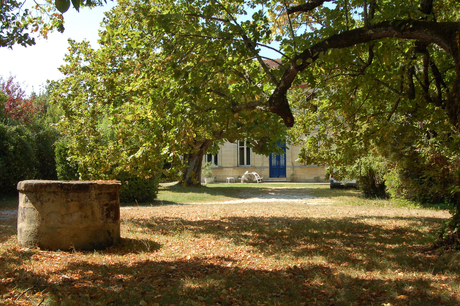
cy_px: 153
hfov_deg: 43.6
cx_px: 230
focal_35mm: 45
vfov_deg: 29.8
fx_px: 574
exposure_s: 1/200
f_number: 10
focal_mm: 30
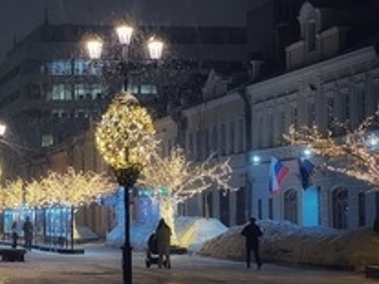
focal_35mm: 149
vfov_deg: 9.9
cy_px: 125
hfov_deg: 13.1
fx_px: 1630
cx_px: 18
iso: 800
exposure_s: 1/25
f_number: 2.8
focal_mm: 9
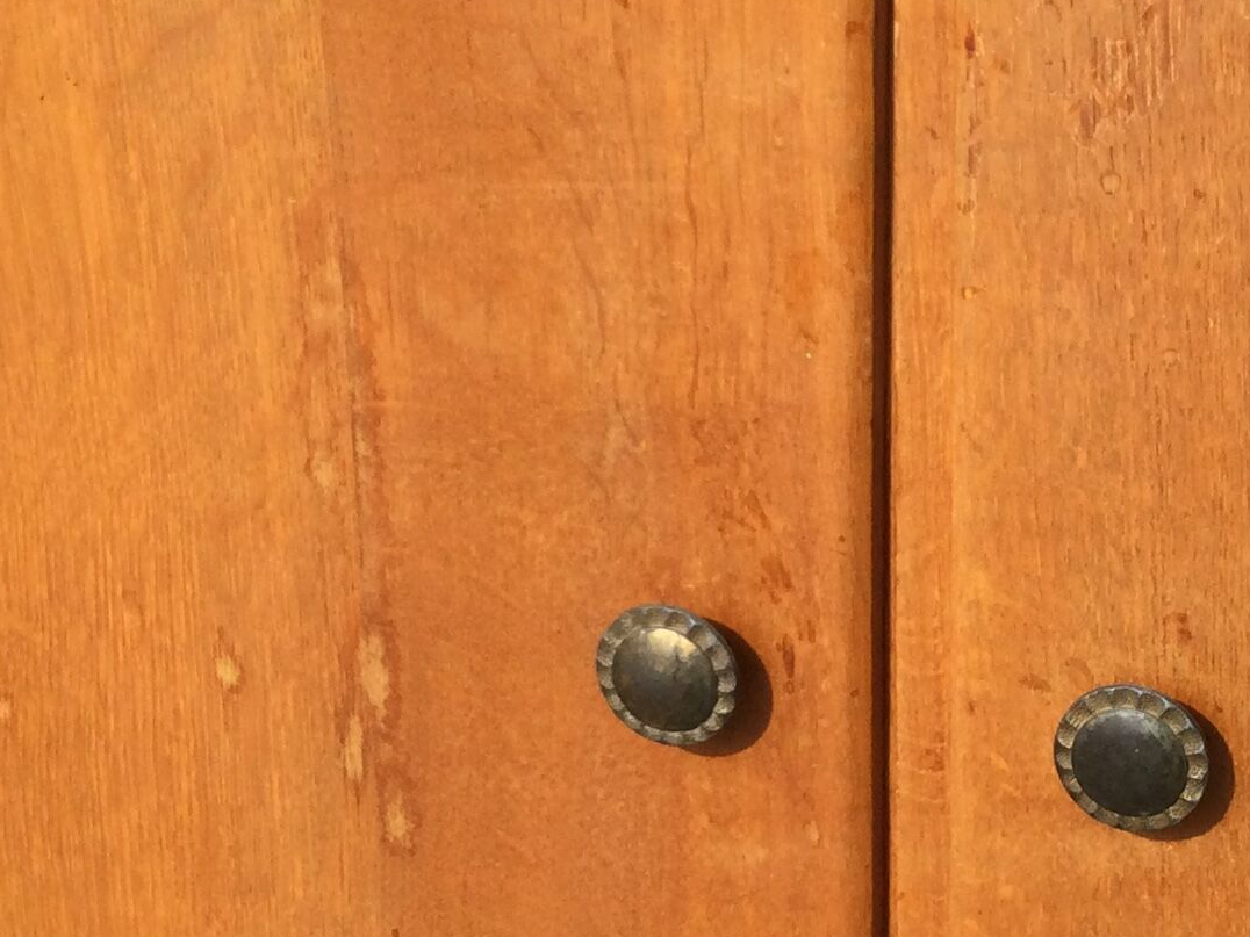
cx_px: 996
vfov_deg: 15.7
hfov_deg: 20.6
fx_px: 3394
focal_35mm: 94
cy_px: 514
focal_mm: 3.3
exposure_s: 1/994
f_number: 2.4
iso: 25
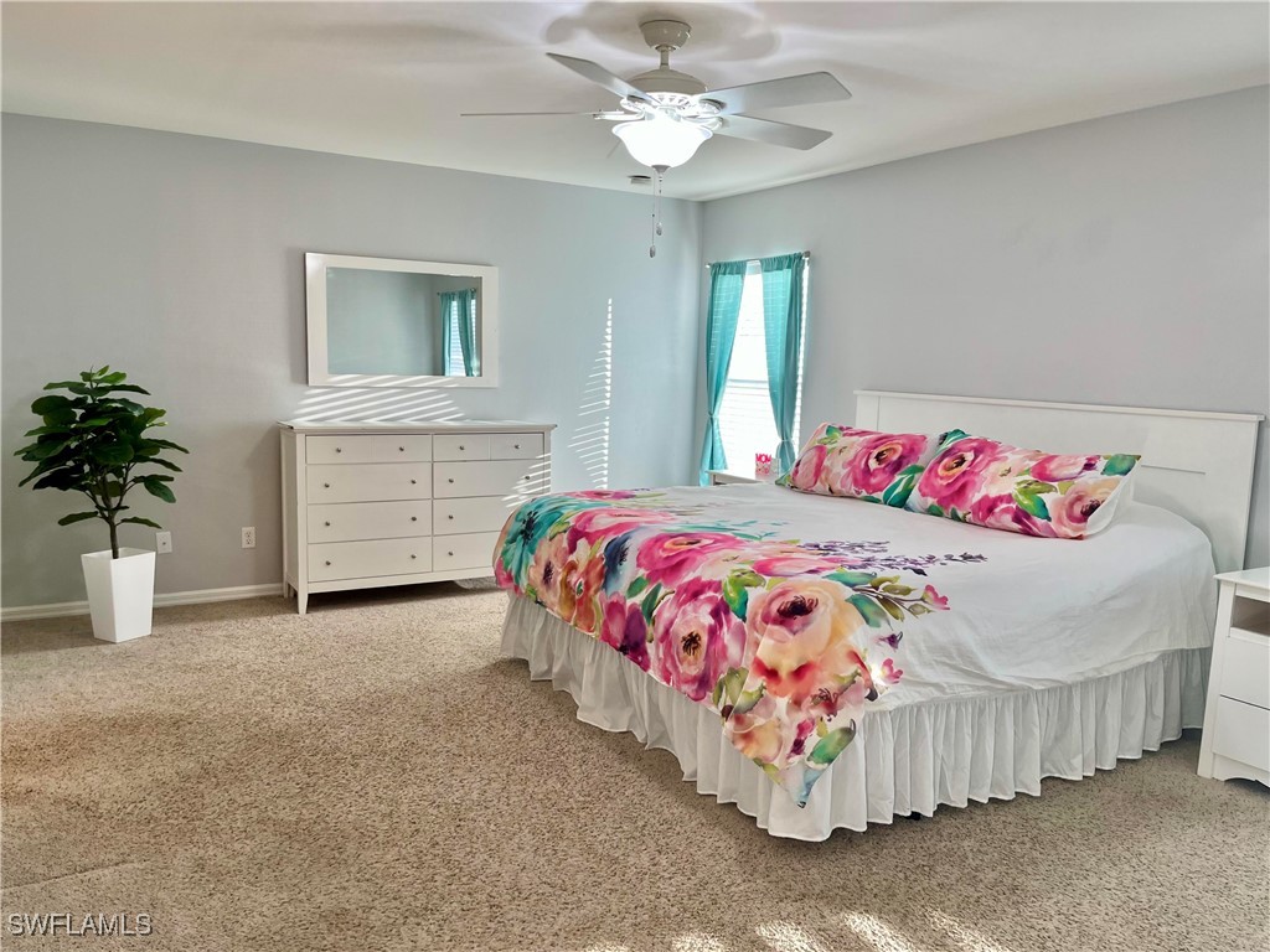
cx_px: 635
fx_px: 954
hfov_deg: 67.3
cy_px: 476
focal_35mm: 26
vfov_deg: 53.1
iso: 50
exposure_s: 1/120
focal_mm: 5.1
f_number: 1.6
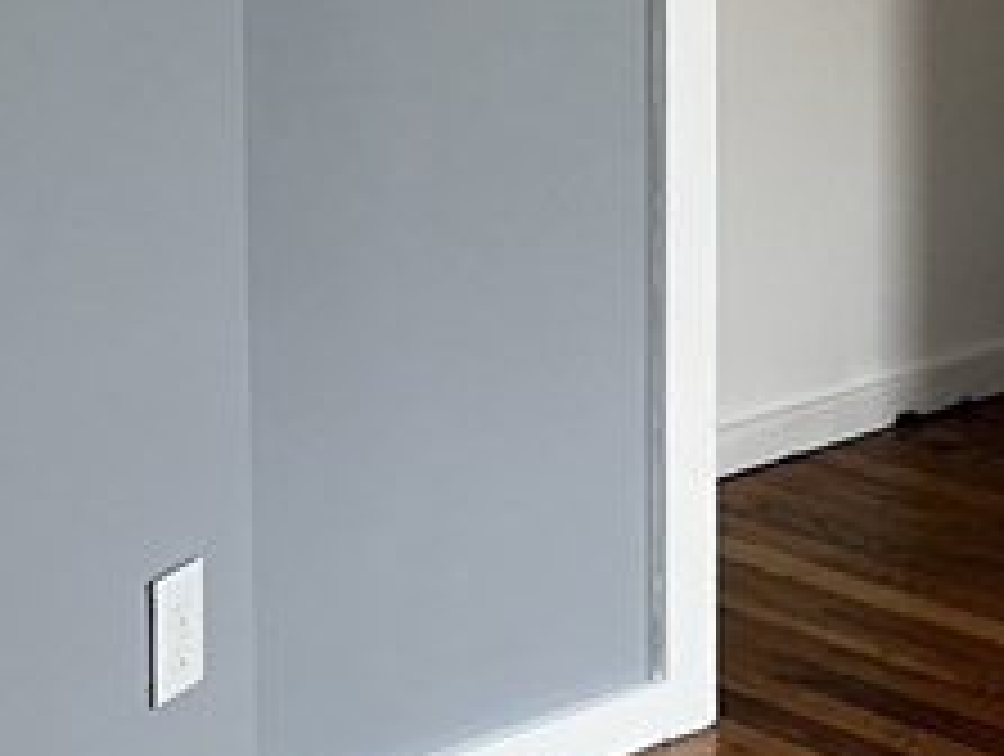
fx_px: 3196
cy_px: -328
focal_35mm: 110
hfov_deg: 16.3
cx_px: 1513
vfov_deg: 12.9
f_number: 1.78
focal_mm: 6.86
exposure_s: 1/149
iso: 64
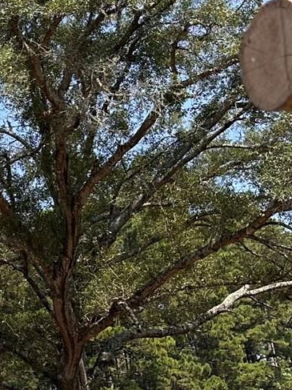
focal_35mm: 101
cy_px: 287
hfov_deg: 12.6
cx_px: -322
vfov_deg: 19.3
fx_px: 1136
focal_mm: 6.86
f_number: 1.78
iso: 80
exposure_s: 1/2155
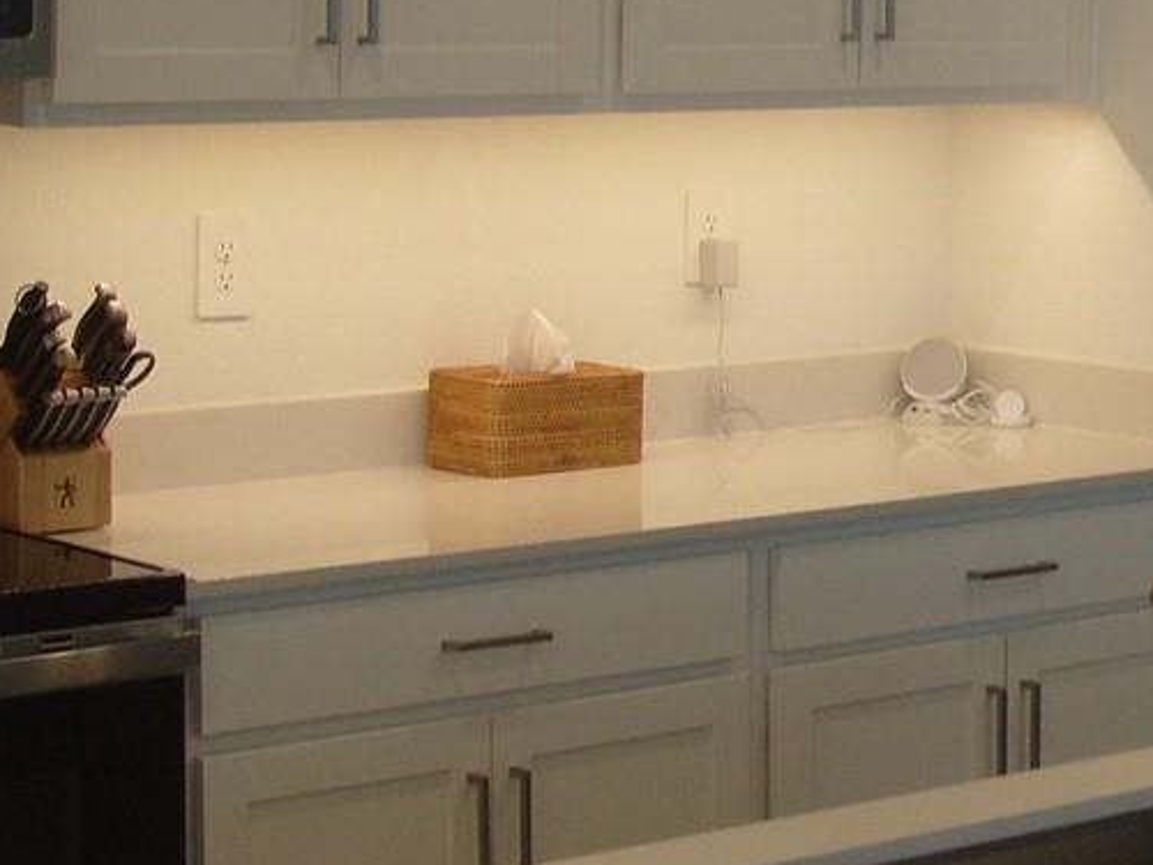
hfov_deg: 16.9
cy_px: 263
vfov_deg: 13.2
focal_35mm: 112
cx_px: 1358
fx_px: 3731
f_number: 2.8
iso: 100
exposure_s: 1/60
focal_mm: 7.8
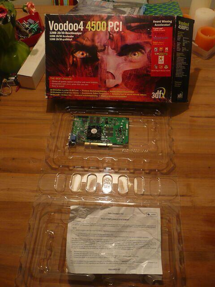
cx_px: 108
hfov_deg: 44.2
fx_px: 265
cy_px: 144
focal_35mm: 32
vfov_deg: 56.8
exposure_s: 1/8
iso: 200
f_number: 3.5
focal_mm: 5.2
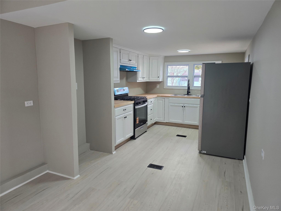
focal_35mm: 23
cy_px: 106
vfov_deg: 58.9
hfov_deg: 73.9
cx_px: 140
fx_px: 187
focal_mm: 6.3
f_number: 1.7
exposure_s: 1/120
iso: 100
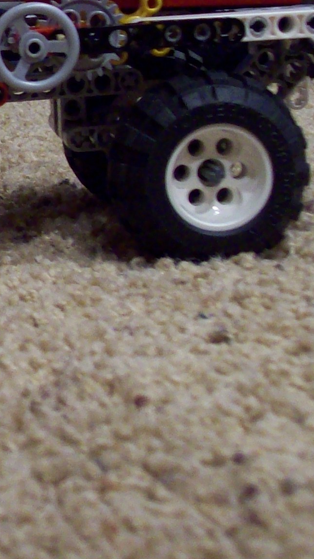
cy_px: 127
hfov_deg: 9.6
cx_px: -239
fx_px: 1791
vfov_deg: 17.6
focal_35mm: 121
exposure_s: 1/8
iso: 200
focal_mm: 7.6
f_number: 3
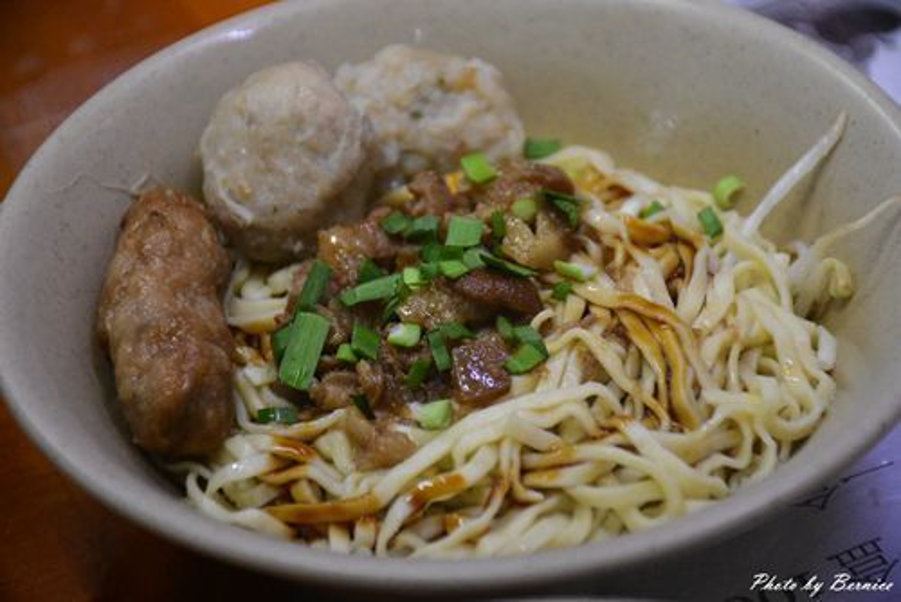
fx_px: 3756
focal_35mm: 150
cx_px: 450
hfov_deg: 13.7
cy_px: 301
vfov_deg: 9.2
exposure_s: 1/160
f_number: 5.6
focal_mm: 100
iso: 5000
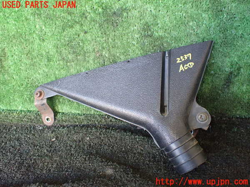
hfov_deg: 60.0
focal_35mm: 30
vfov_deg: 46.8
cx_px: 125
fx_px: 217
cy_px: 94
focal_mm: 5.4
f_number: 2.3
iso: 800
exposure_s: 1/125
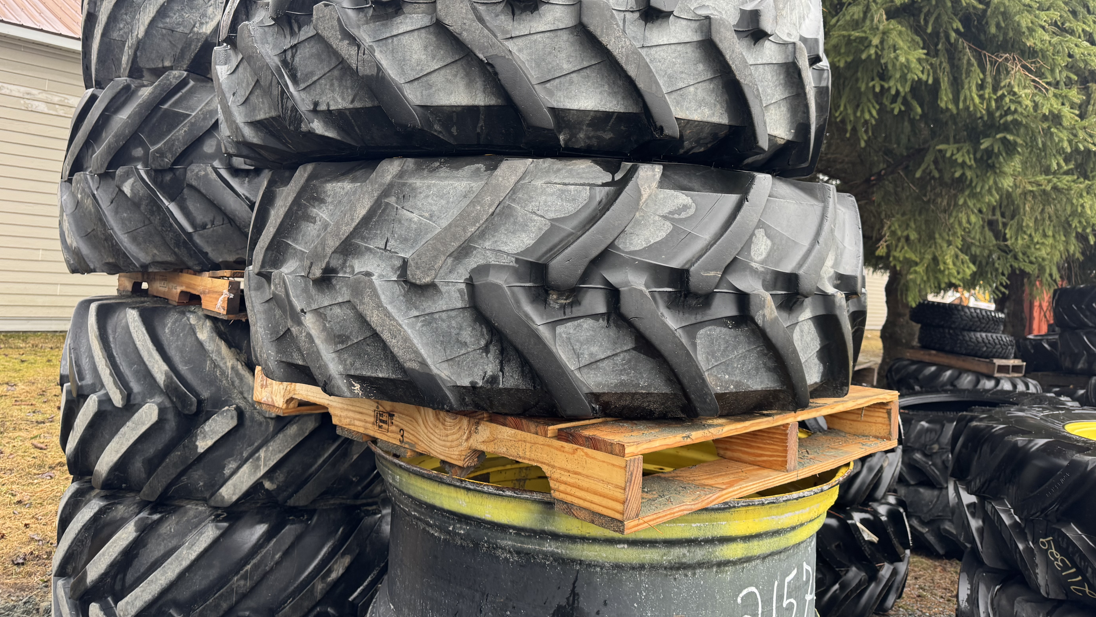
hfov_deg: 69.9
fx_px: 785
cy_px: 209
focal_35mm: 27
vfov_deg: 42.4
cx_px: 537
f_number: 1.78
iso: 100
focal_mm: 6.76
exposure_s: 1/121
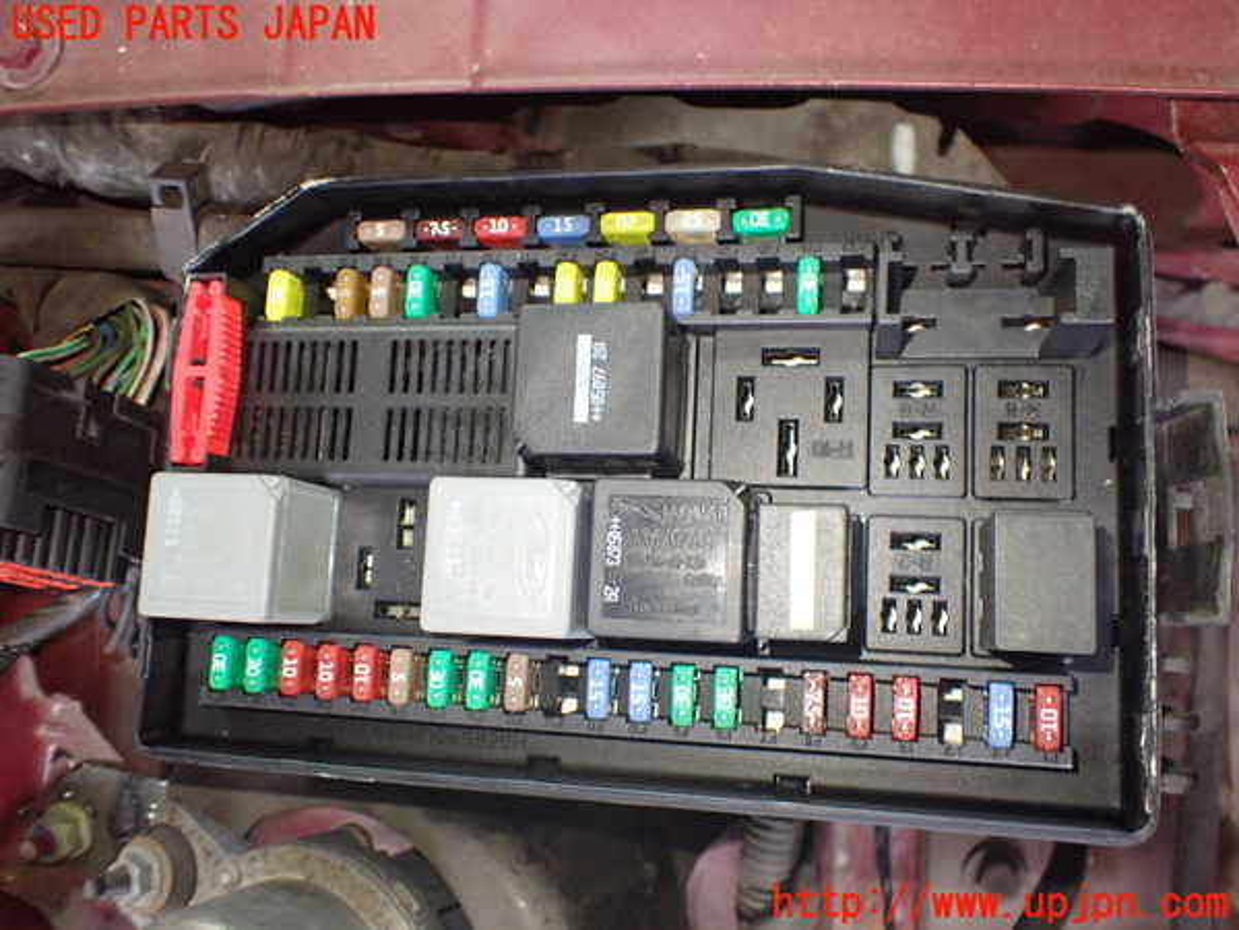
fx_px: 1074
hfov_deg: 60.0
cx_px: 620
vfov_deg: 46.8
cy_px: 465
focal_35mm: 30
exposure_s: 1/50
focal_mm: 5.4
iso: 800
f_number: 2.3
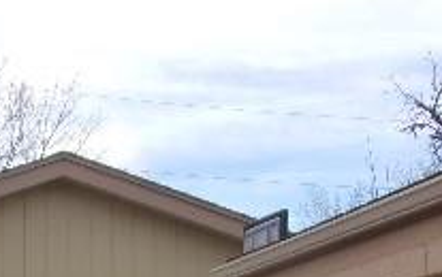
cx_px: 4
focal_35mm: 108
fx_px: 1303
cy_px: 458
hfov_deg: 18.8
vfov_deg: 11.5
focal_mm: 5.9
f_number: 3.7
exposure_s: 1/450
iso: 80
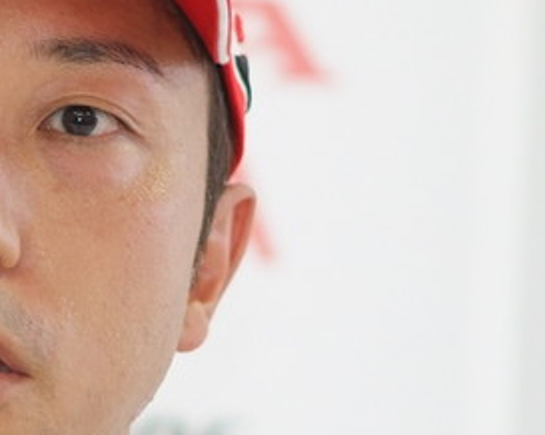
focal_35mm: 669
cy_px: 251
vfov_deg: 2.3
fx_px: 10783
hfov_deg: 2.9
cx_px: -38
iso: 800
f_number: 2.8
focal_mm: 180
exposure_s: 1/125
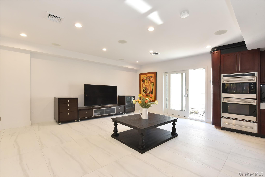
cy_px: 88
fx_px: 118
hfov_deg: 96.7
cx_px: 132
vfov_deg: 73.8
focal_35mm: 16
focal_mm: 16
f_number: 14
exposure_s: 1/25
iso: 1250
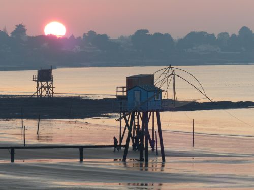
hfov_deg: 6.5
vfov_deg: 4.9
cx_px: 127
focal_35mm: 303
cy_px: 95
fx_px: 2223
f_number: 4
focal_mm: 54.5
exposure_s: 1/125
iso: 100
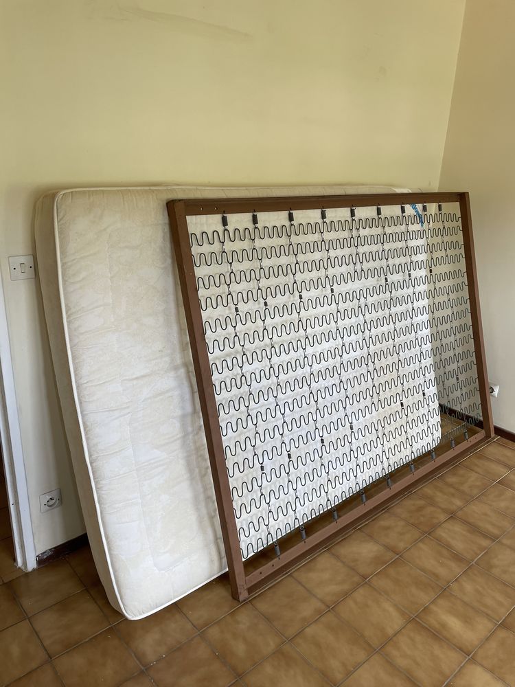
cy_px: 344
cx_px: 258
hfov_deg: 53.1
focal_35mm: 26
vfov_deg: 67.3
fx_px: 516
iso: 64
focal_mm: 4.2
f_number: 1.6
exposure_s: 1/121
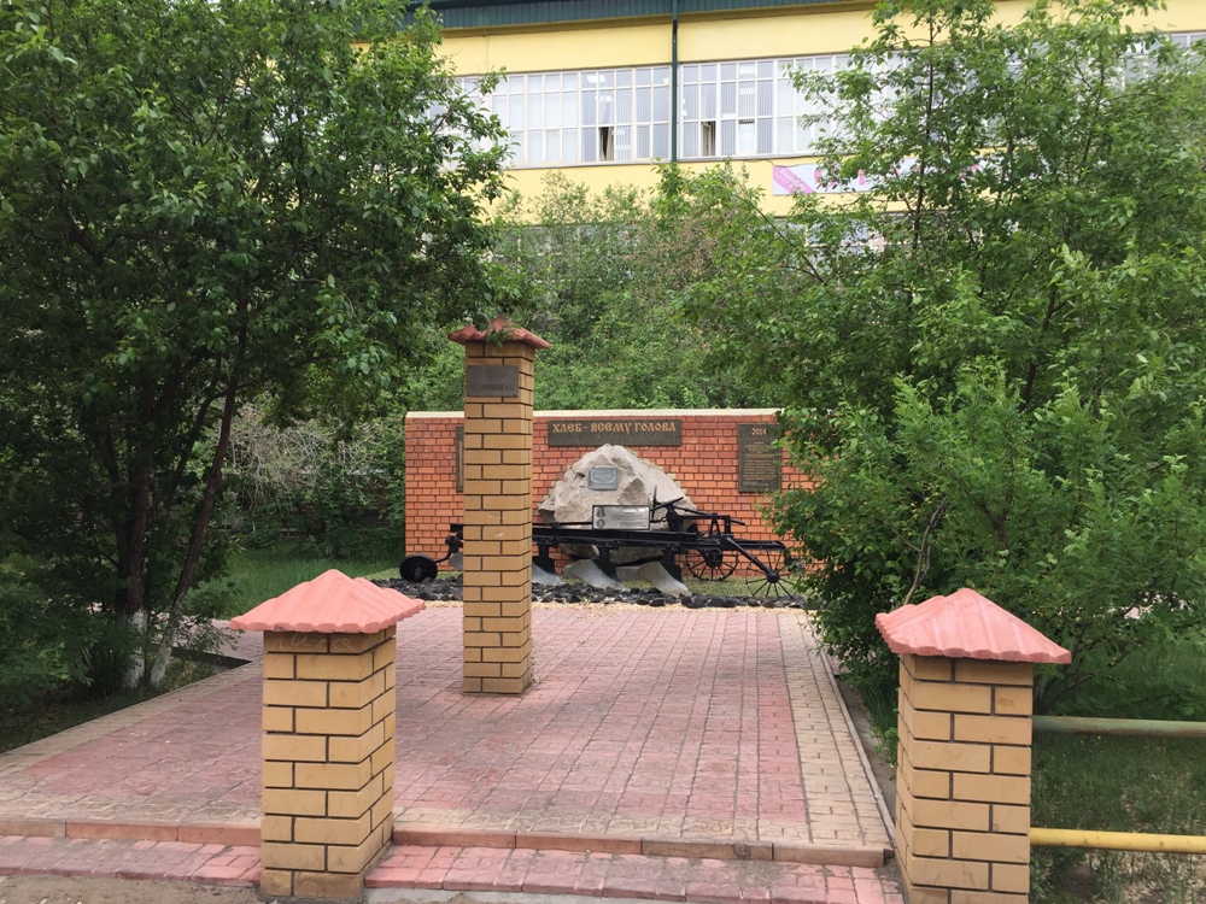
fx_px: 1010
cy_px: 452
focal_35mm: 29
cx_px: 603
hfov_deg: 61.7
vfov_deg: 48.2
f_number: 2.2
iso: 32
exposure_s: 1/230
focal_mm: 4.15
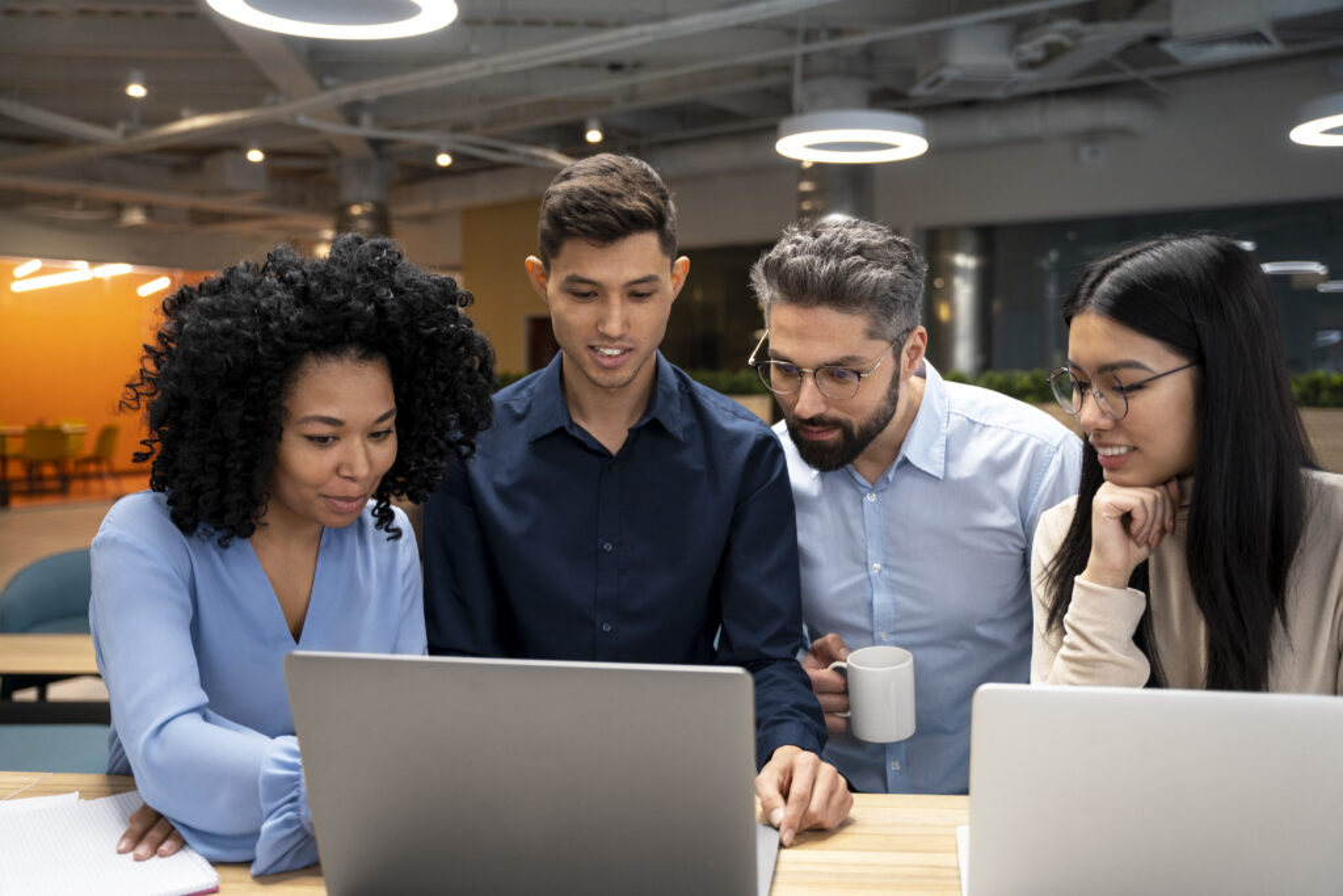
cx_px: 672
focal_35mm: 34
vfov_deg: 38.8
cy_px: 448
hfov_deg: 55.7
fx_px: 1272
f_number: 2.8
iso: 1000
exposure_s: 1/100
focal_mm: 34.1
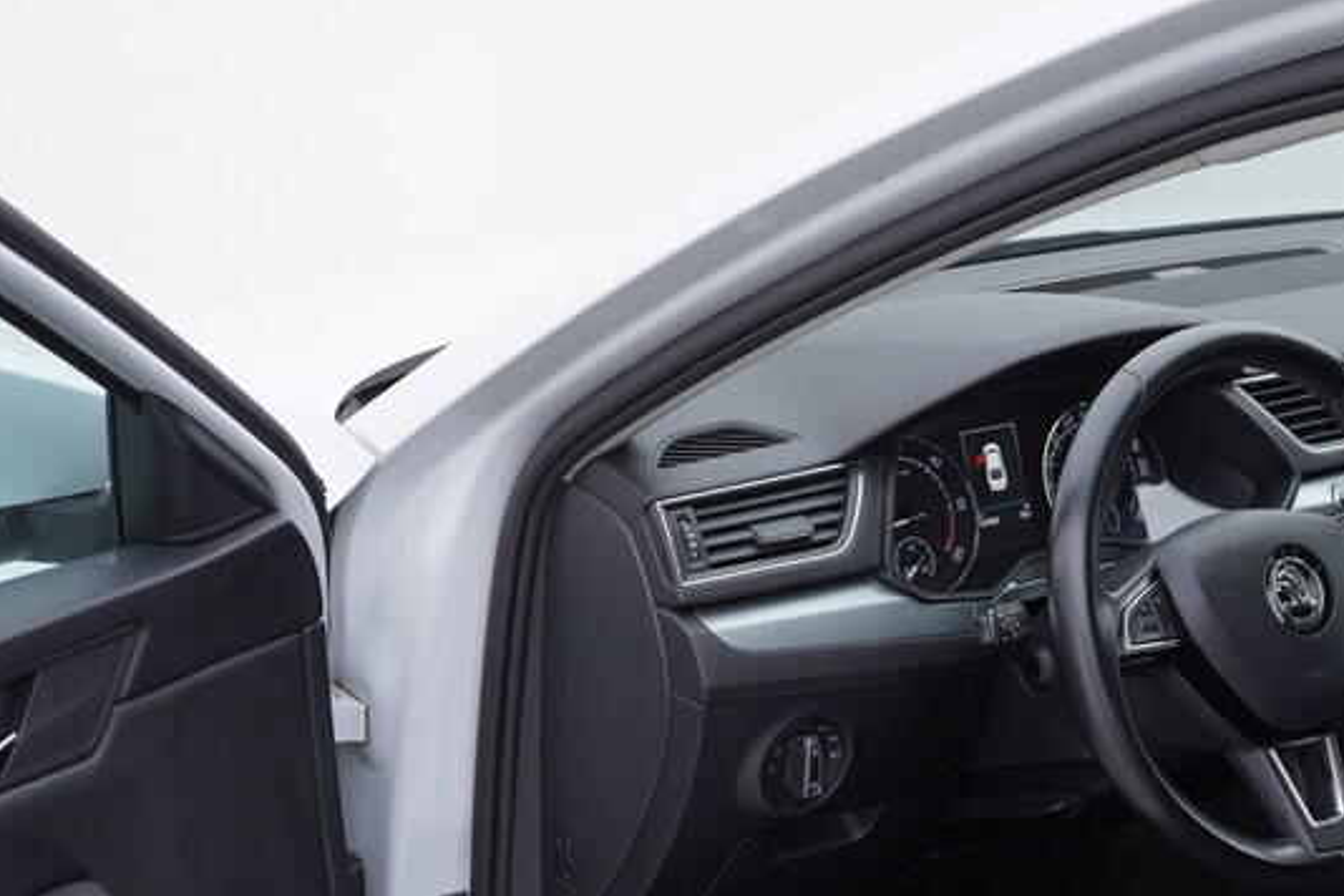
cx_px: 878
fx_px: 2576
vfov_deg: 19.5
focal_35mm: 69
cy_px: 751
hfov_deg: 29.1
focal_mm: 24
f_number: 3.5
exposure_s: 1/60
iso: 125
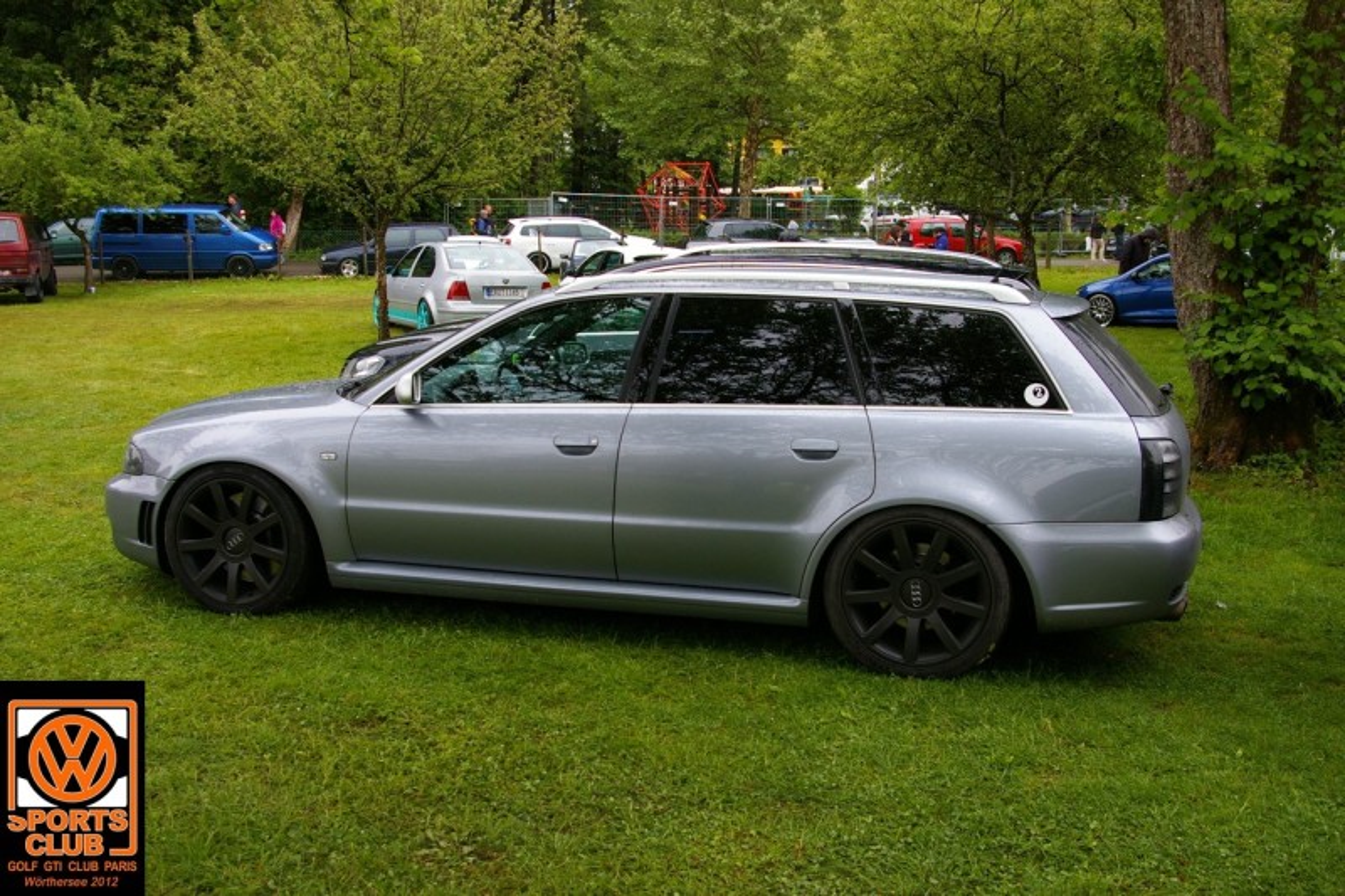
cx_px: 672
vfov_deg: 36.9
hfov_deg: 53.1
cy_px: 448
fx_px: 1345
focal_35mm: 36
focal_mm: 24
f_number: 5.6
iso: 200
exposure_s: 1/90
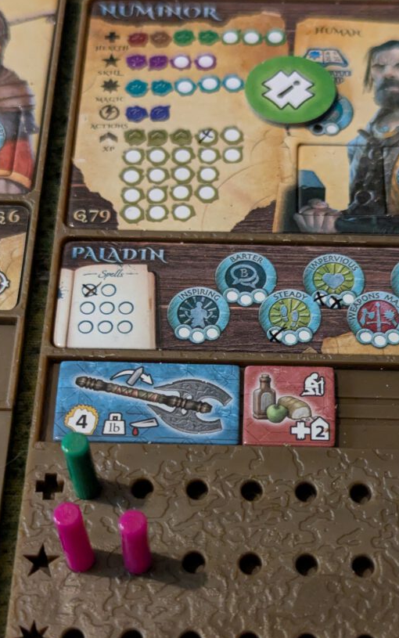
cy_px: 359
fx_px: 1113
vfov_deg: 31.9
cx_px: 268
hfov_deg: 20.3
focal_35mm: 64
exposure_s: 1/61.5
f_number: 1.85
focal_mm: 6.81
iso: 1187
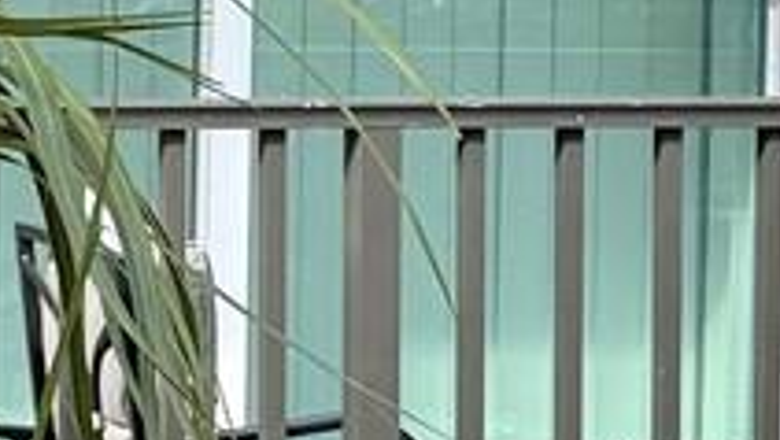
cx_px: -1257
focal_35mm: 198
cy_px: 137
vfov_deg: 6.1
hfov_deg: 9.4
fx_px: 4098
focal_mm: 6.76
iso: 80
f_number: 1.78
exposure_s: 1/1585
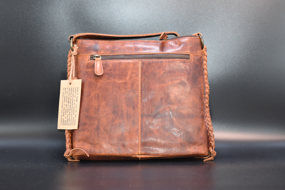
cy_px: 95
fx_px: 427
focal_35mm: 54
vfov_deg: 25.1
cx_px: 142
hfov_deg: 36.9
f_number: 4.8
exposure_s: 1/60
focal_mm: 36
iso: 1250
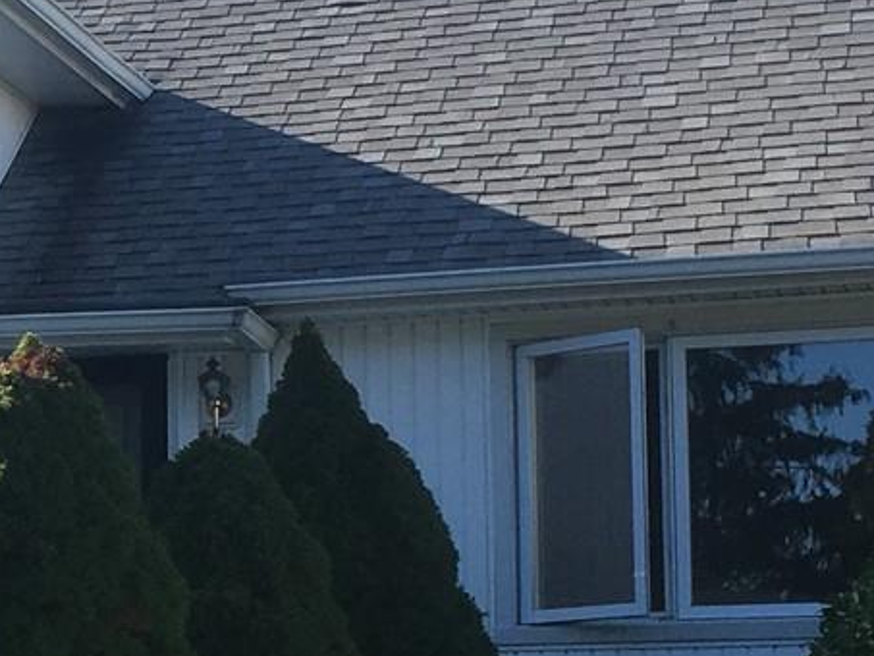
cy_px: 531
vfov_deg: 11.3
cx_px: -174
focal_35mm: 131
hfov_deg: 14.6
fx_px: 3308
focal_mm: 4.15
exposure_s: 1/938
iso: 25
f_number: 2.2
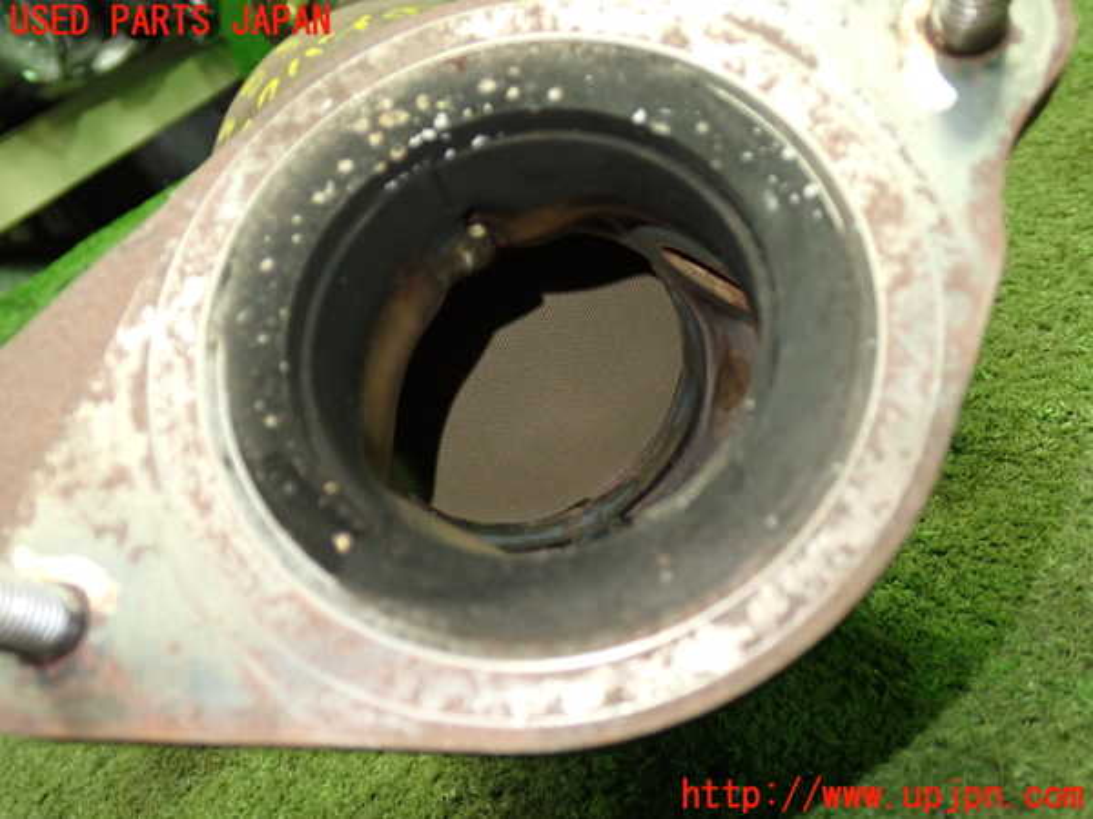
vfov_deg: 39.7
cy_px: 410
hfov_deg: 51.4
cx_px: 546
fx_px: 1137
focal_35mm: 36
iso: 500
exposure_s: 1/40
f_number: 2.5
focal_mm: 6.37
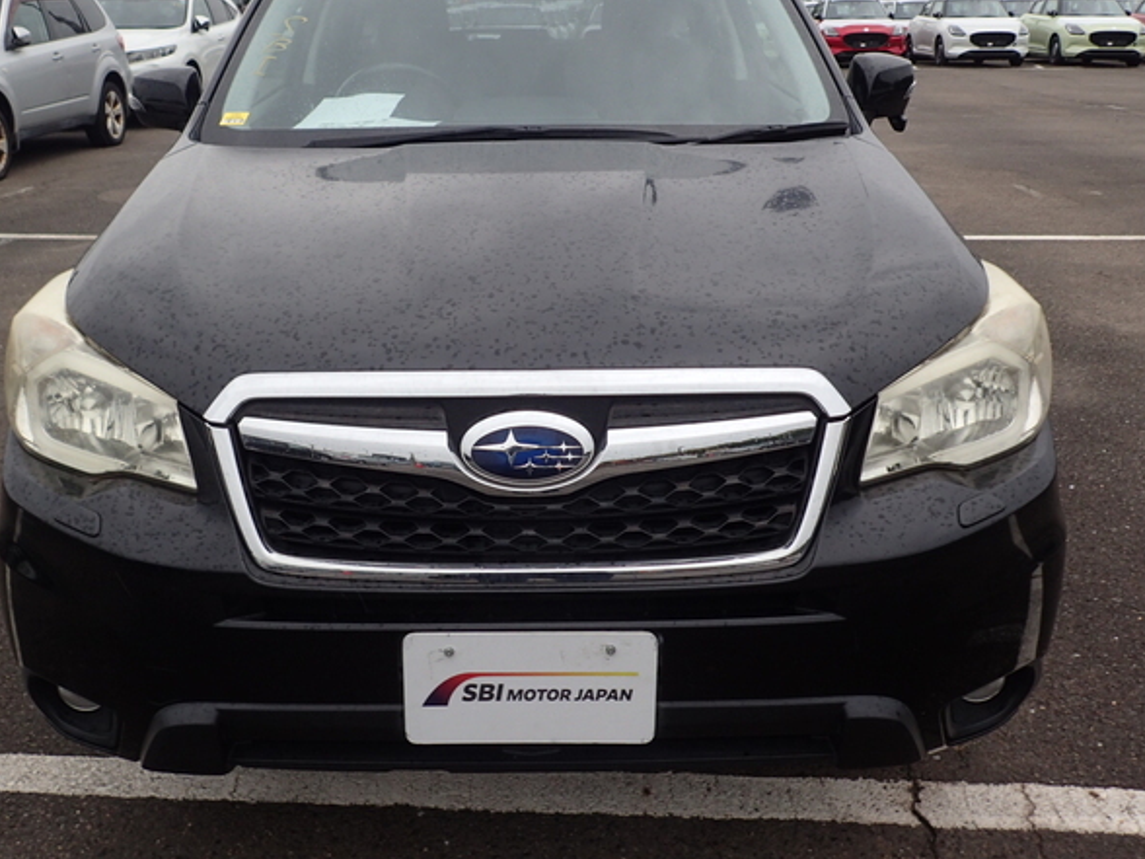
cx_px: 512
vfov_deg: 41.6
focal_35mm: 34
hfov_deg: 53.9
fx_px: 1125
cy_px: 351
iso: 100
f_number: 2.8
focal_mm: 4.5
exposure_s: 1/160
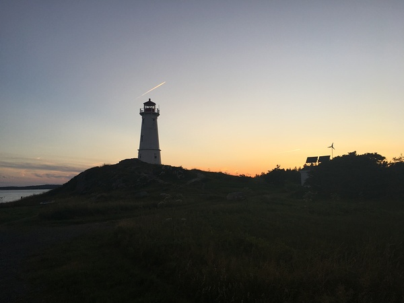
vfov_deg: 48.2
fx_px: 338
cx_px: 202
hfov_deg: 61.7
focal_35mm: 29
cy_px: 152
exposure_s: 1/160
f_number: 2.2
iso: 25
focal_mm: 4.15
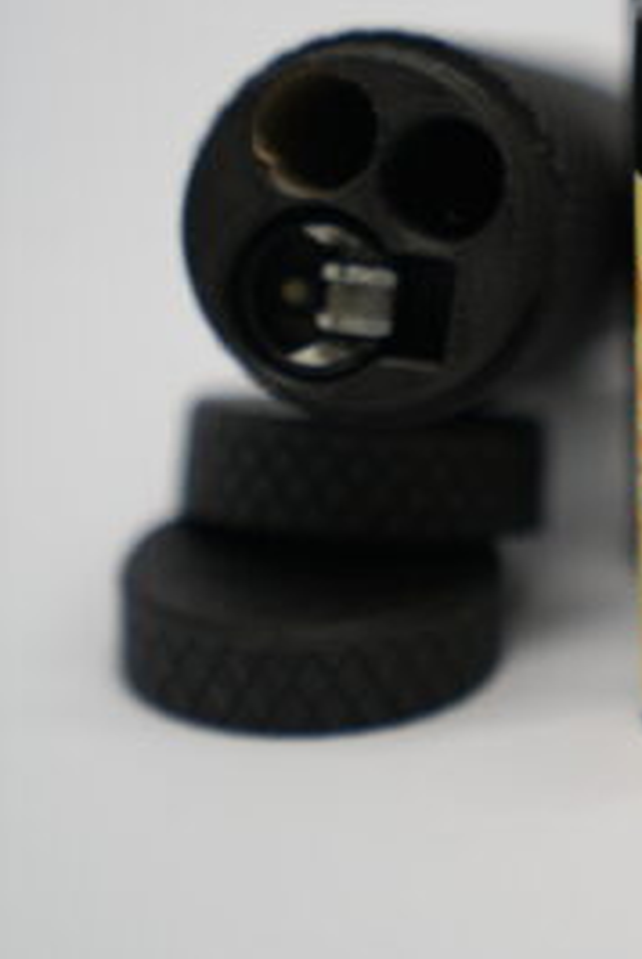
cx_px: 624
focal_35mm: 138
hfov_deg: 9.9
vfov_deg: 14.8
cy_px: 278
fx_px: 3682
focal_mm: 70
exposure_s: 1/100
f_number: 2.8
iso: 100
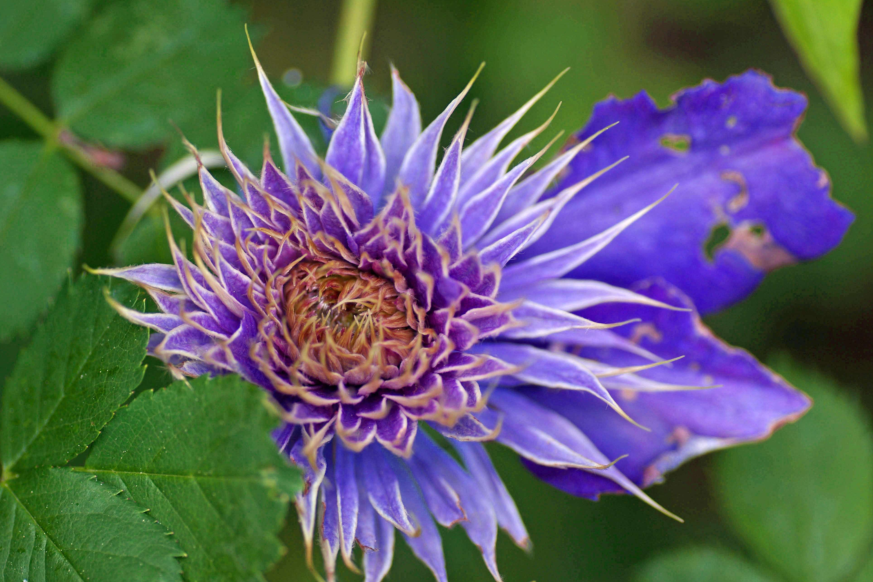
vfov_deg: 10.1
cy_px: 289
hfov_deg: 15.1
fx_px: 3298
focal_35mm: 136
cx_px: 439
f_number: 2.8
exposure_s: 1/100
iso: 100
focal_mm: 90
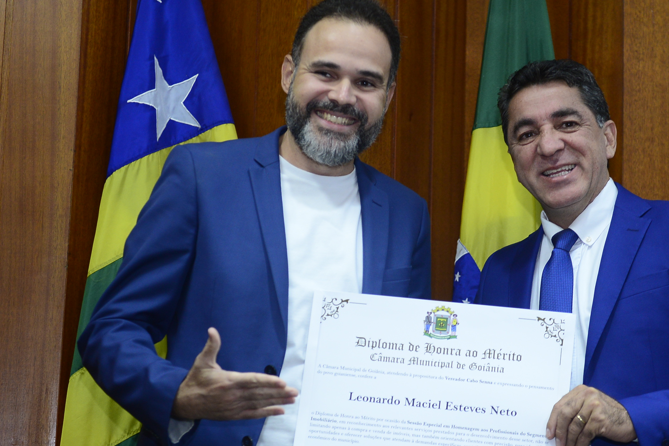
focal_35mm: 93
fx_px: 1729
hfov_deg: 21.9
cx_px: 412
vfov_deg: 14.7
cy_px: 250
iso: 1600
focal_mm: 66
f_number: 4
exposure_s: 1/125
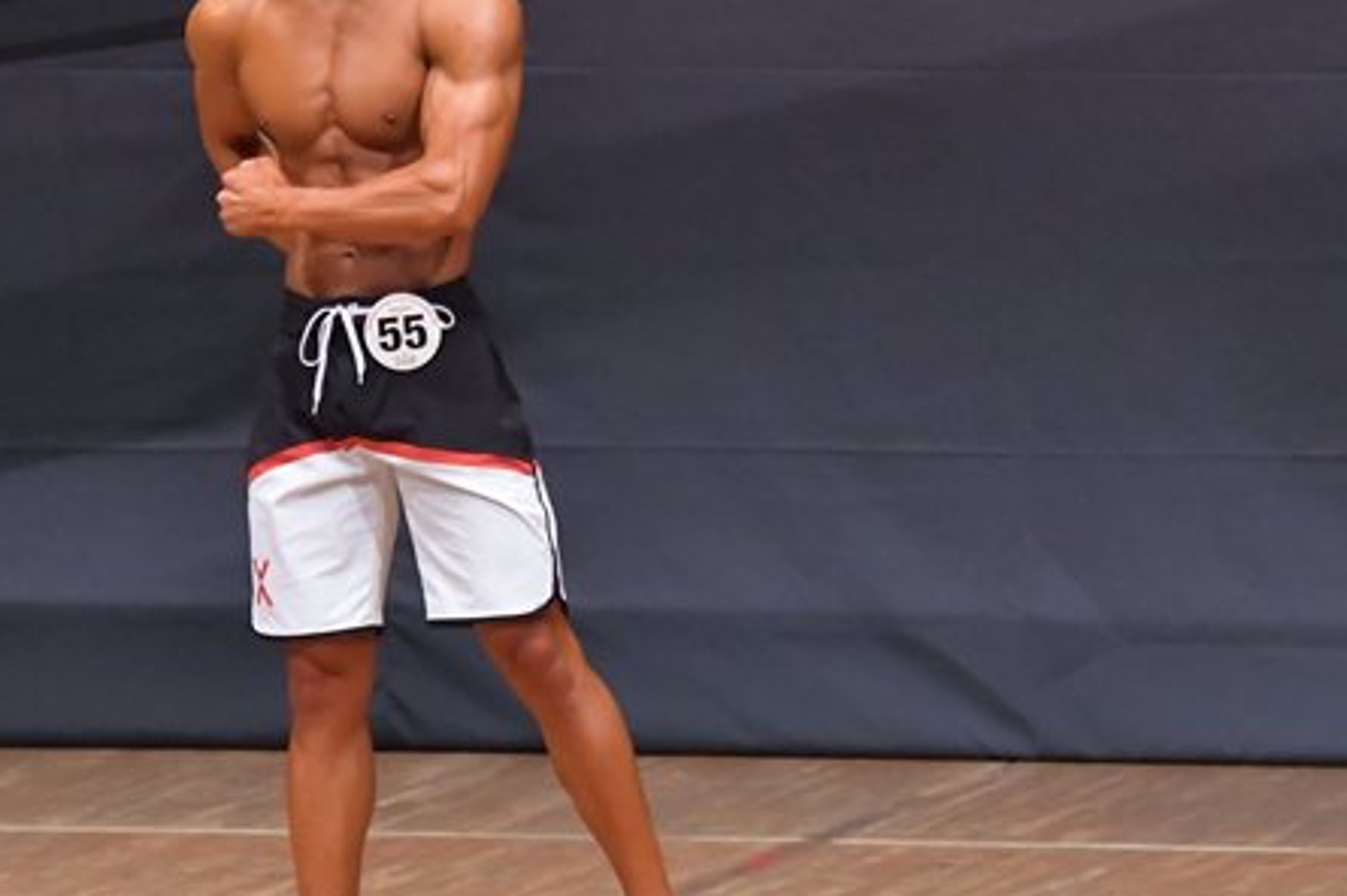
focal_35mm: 496
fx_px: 18544
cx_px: 456
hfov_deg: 4.2
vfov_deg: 2.8
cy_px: 387
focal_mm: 190
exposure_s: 1/400
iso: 6400
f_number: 5.6
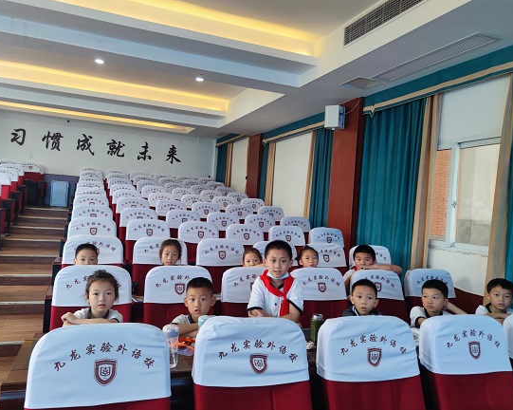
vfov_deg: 54.9
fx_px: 394
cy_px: 197
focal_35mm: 26
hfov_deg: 66.0
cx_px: 242
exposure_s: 1/100
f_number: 1.69
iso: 171
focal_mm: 6.72
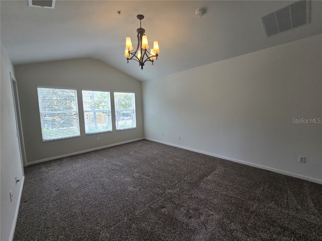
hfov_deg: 106.2
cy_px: 120
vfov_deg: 89.9
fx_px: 121
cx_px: 161
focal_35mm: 13
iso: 50
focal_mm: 2.2
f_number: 2.2
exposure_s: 1/120
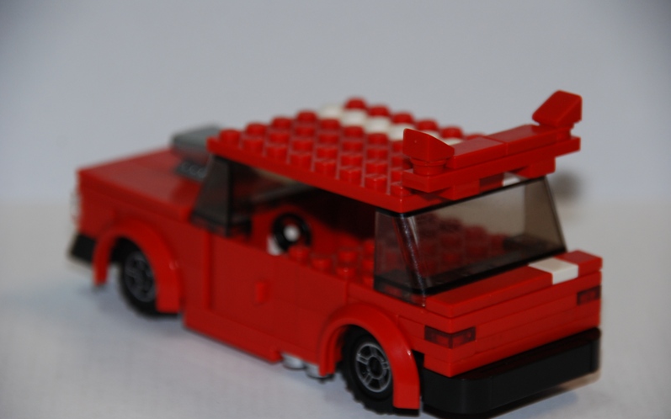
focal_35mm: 208
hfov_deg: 10.1
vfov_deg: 6.3
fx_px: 3794
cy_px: 225
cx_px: 335
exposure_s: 1/60
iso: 400
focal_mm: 135
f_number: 6
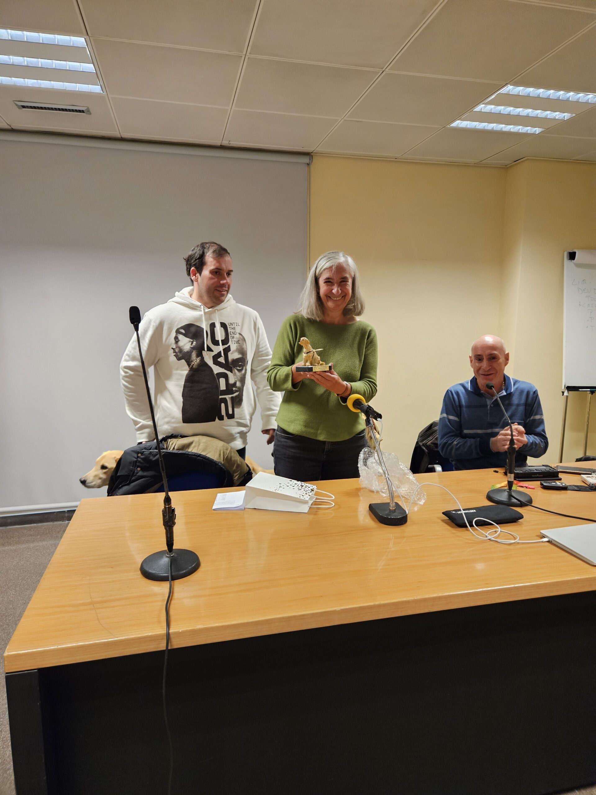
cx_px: 298
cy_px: 398
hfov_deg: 58.9
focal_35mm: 23
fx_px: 528
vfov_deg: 73.9
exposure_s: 1/100
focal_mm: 5.4
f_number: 1.8
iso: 500
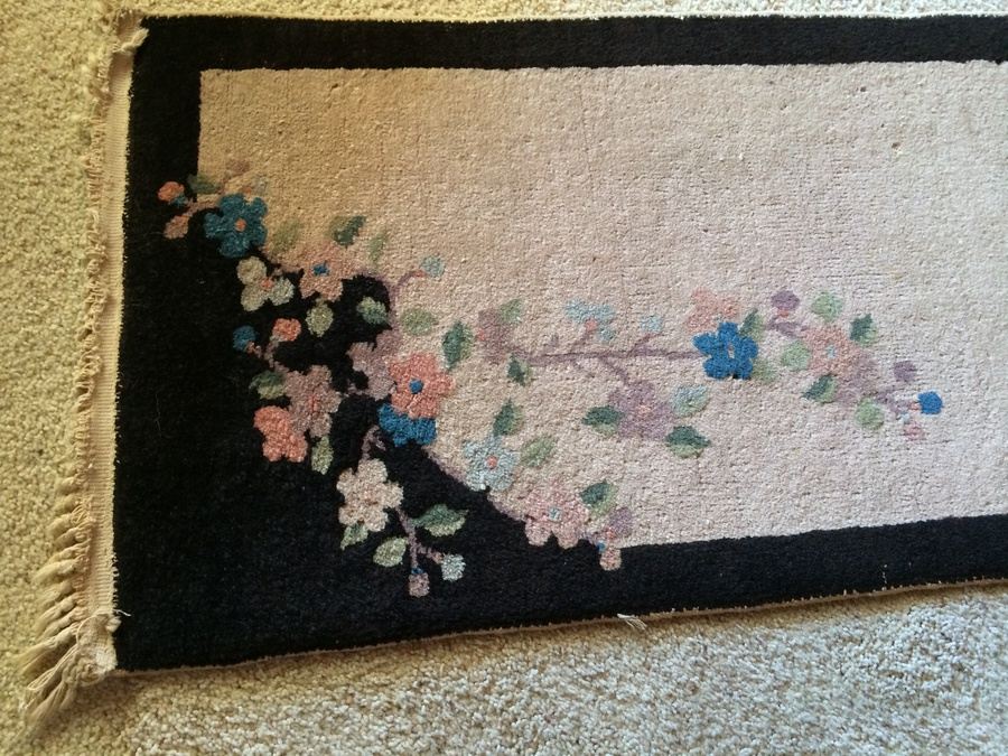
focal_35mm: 30
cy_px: 378
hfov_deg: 60.0
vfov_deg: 46.8
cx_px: 504
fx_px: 874
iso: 250
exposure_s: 1/30
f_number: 2.2
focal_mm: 4.12
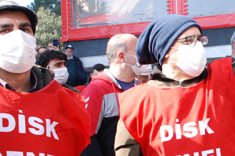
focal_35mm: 79
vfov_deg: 17.1
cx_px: 235
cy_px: 111
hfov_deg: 24.4
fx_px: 517
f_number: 6.3
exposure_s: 1/160
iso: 200
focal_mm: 21
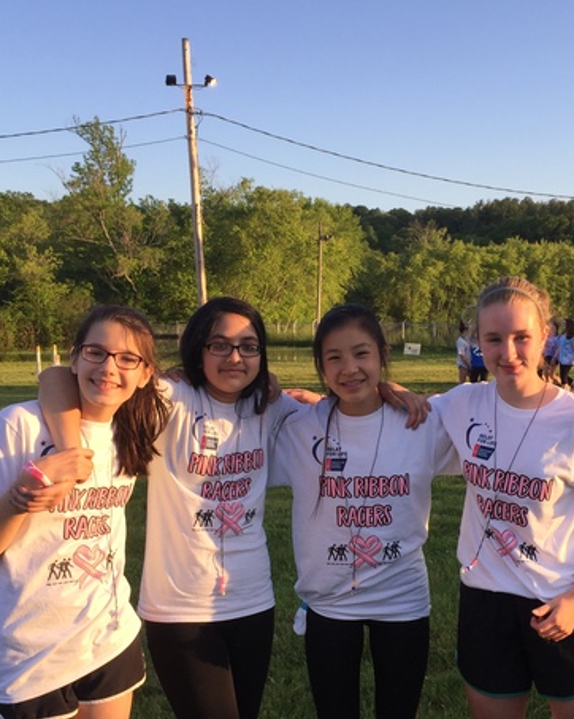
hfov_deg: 33.3
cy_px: 425
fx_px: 956
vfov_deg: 41.0
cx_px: 347
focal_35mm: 45
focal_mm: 4.15
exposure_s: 1/638
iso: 32
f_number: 2.2
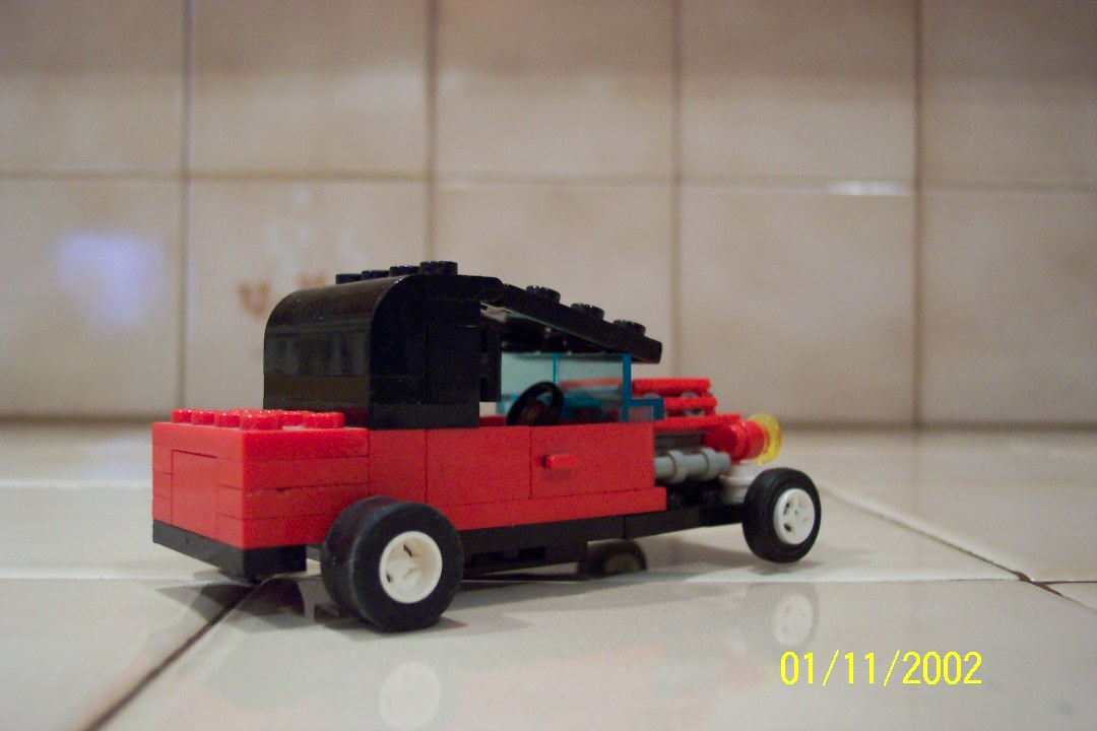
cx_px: 548
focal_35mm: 38
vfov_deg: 35.1
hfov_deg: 50.7
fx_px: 1158
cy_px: 366
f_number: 2.8
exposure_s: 1/30
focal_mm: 8
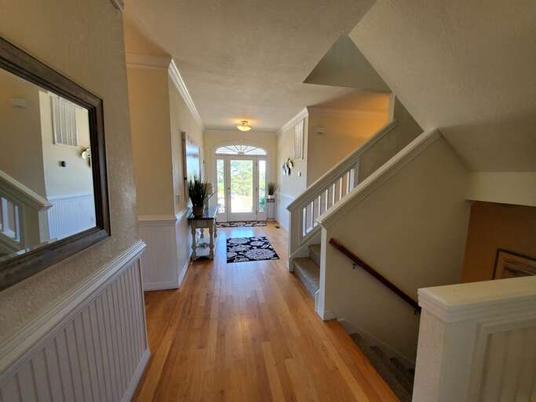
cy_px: 201
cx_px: 268
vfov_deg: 89.9
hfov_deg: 106.2
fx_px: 201
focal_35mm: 13
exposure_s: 1/59
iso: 160
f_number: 2.2
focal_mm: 1.8
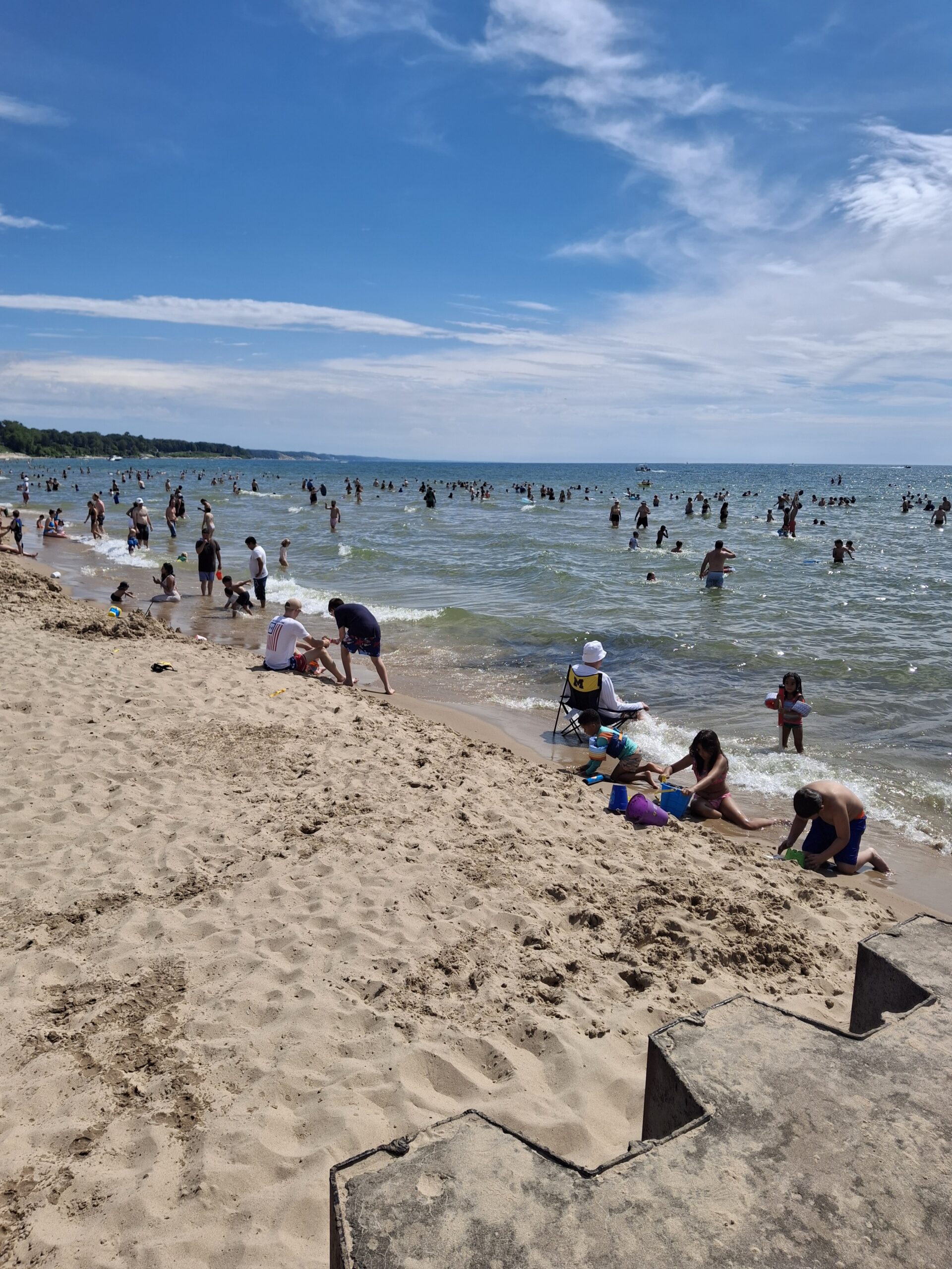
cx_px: 476
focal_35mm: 25
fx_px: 917
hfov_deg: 54.9
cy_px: 634
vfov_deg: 69.4
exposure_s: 1/2304
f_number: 1.8
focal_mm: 4.69
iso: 25
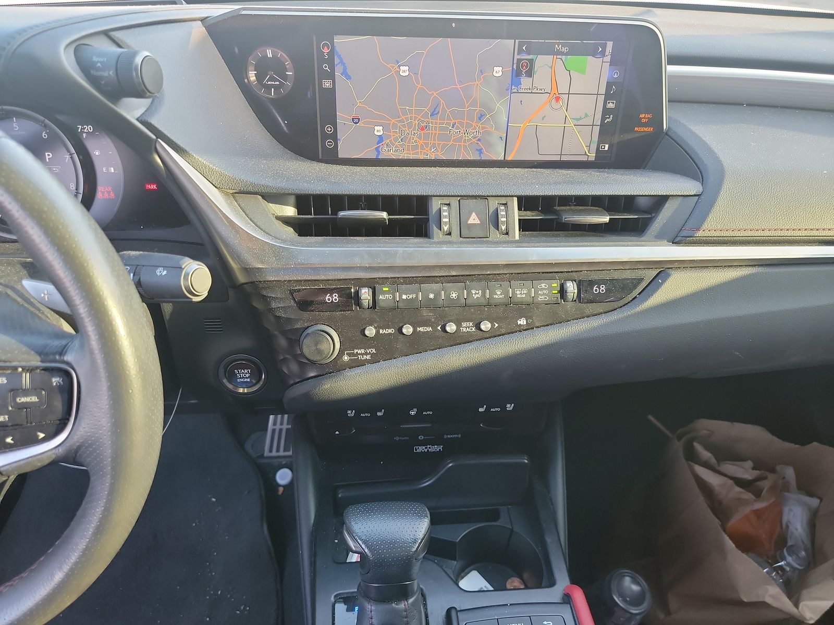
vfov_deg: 56.8
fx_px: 578
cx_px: 417
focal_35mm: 24
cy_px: 312
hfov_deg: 71.6
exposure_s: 1/59
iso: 295
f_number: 1.8
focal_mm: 6.7
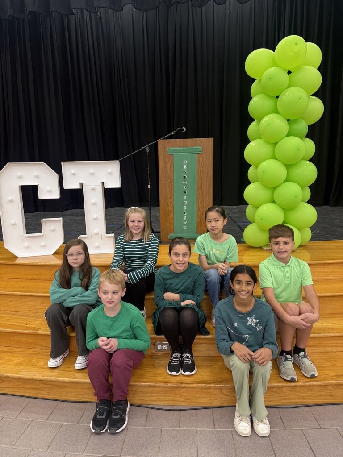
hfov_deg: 56.8
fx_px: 317
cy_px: 228
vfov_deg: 71.6
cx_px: 172
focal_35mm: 24
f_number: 1.78
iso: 160
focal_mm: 6.76
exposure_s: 1/60
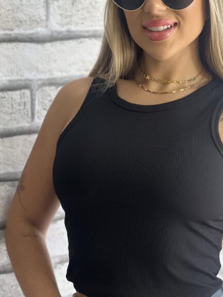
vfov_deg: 15.8
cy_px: 140
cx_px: 143
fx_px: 1074
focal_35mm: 125
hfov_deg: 11.8
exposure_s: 1/120
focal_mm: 9
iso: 250
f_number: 2.8
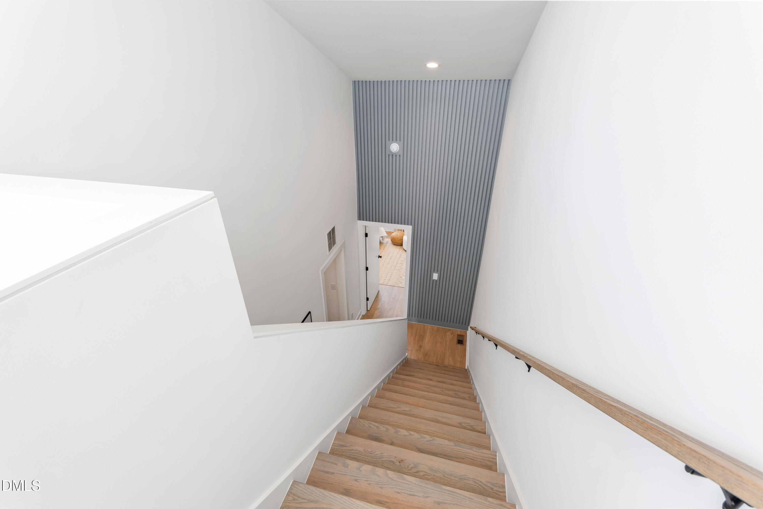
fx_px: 318
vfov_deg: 77.3
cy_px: 254
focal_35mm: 15
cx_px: 382
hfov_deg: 100.4
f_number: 8
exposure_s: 1/8
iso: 100
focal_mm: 10
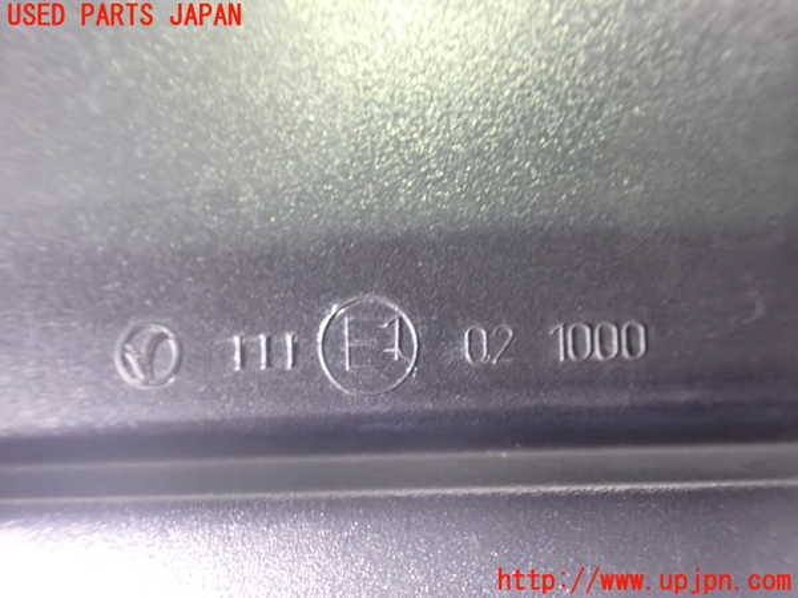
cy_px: 299
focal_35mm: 30
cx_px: 399
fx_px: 692
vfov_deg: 46.8
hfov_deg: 60.0
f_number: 2.3
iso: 1600
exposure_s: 1/30
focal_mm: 5.4
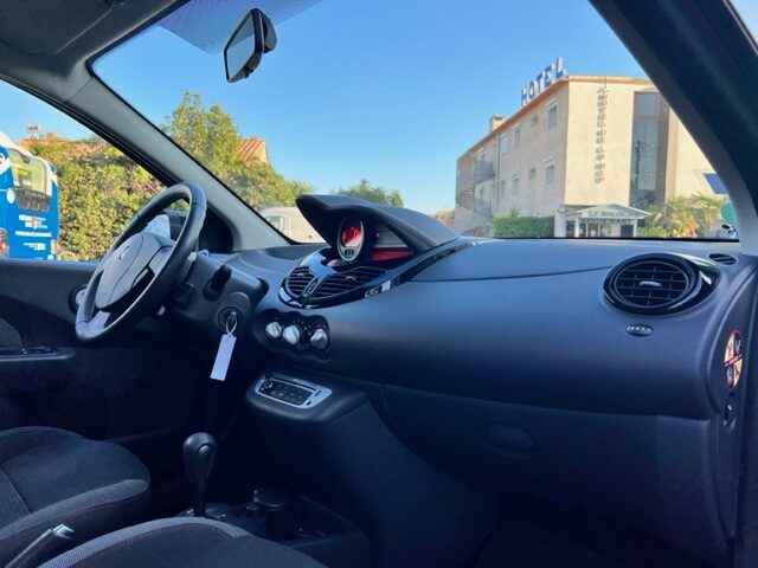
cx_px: 379
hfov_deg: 67.3
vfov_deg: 53.1
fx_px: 569
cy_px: 284
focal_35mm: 26
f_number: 1.5
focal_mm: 5.7
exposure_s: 1/486
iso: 50
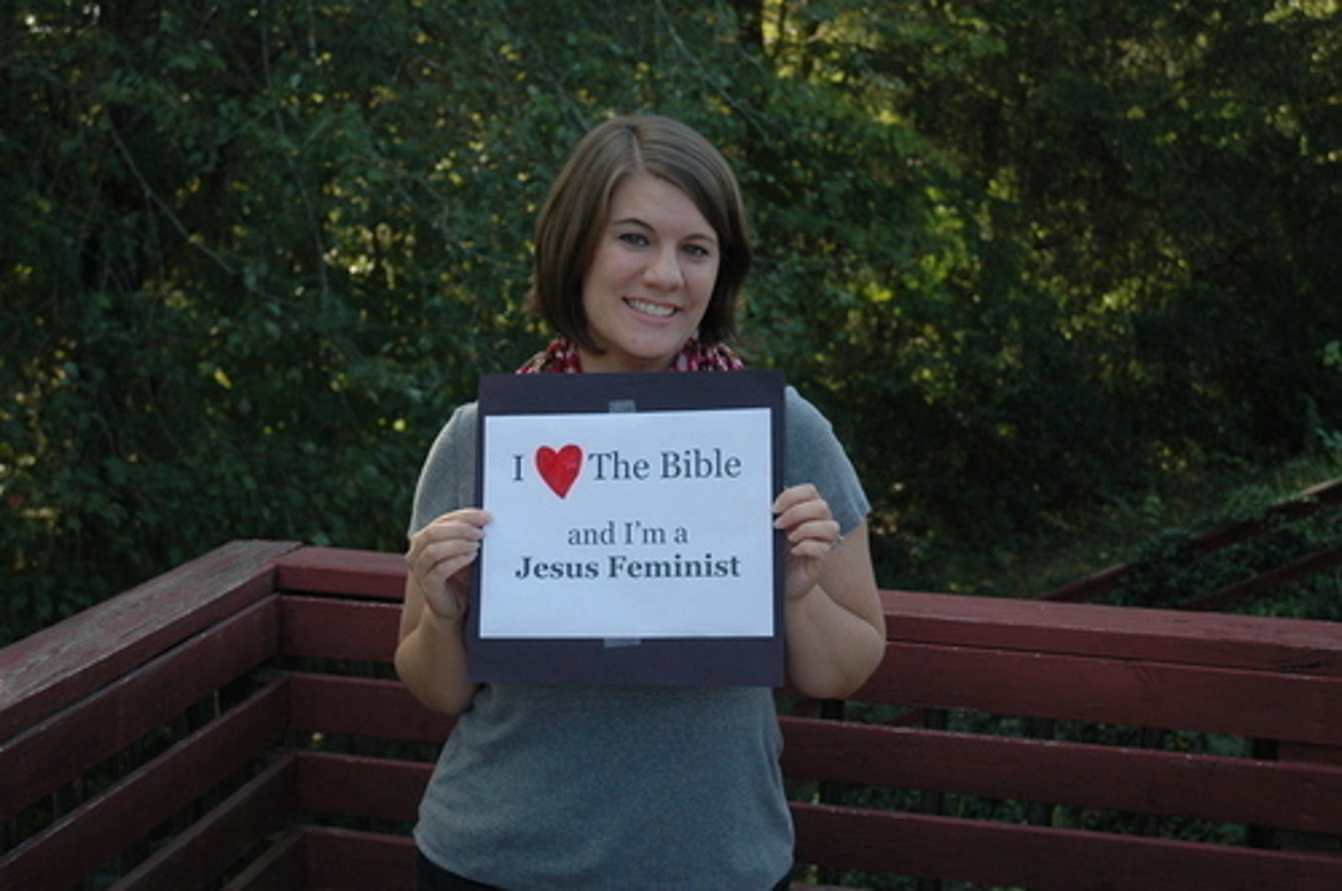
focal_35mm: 51
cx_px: 671
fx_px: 1899
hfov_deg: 38.9
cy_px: 446
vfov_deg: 26.4
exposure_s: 1/800
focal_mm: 34
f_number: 4.2
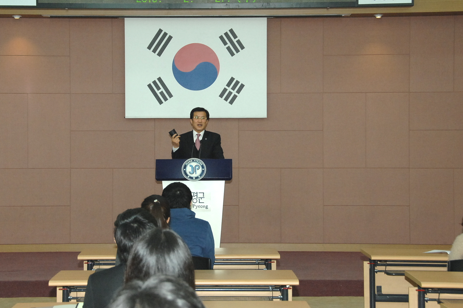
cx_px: 199
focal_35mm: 87
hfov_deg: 23.4
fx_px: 1118
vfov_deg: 15.7
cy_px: 135
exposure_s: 1/60
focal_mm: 50
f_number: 6.7
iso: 800
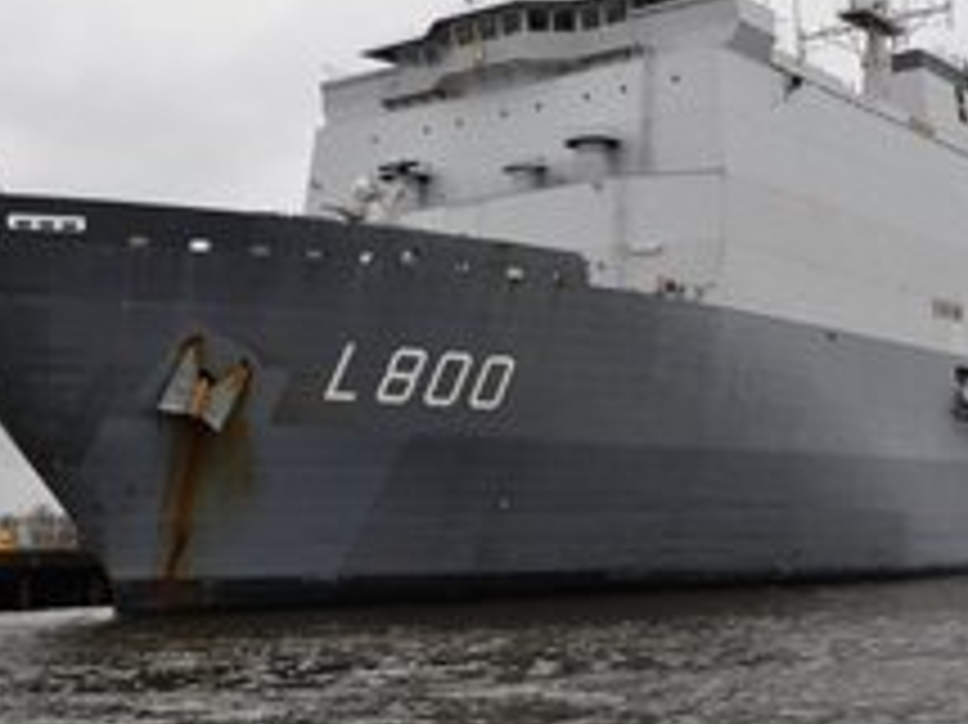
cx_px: 590
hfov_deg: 32.6
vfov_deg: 24.8
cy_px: 315
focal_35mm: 59
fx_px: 1649
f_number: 7.1
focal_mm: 22
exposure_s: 1/200
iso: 200
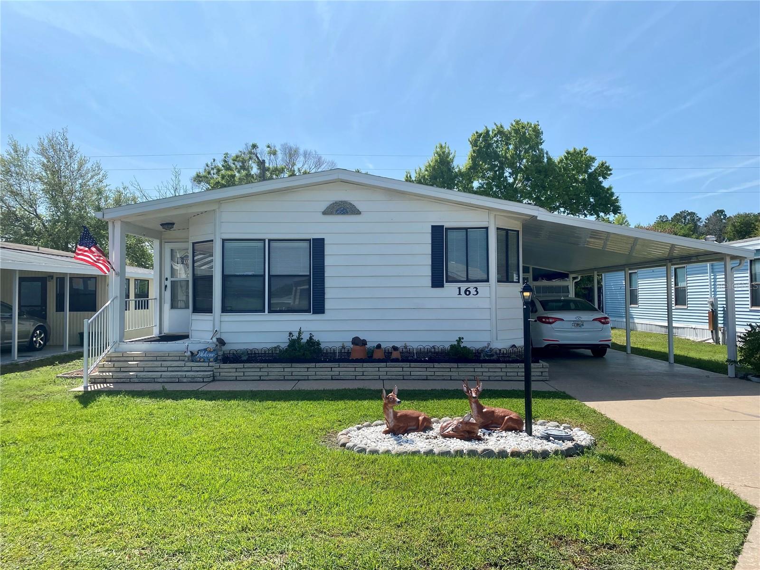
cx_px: 380
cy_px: 285
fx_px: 571
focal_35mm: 26
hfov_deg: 67.3
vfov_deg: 53.1
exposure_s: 1/4274
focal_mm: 4.25
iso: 32
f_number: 1.8
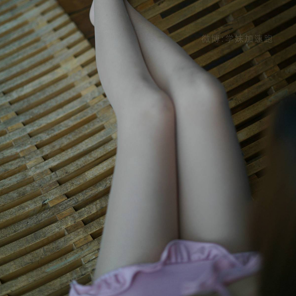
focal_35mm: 64
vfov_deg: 26.7
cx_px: 148
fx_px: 619
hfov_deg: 26.9
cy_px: 95
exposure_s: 1/320
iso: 200
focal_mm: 50
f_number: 1.8
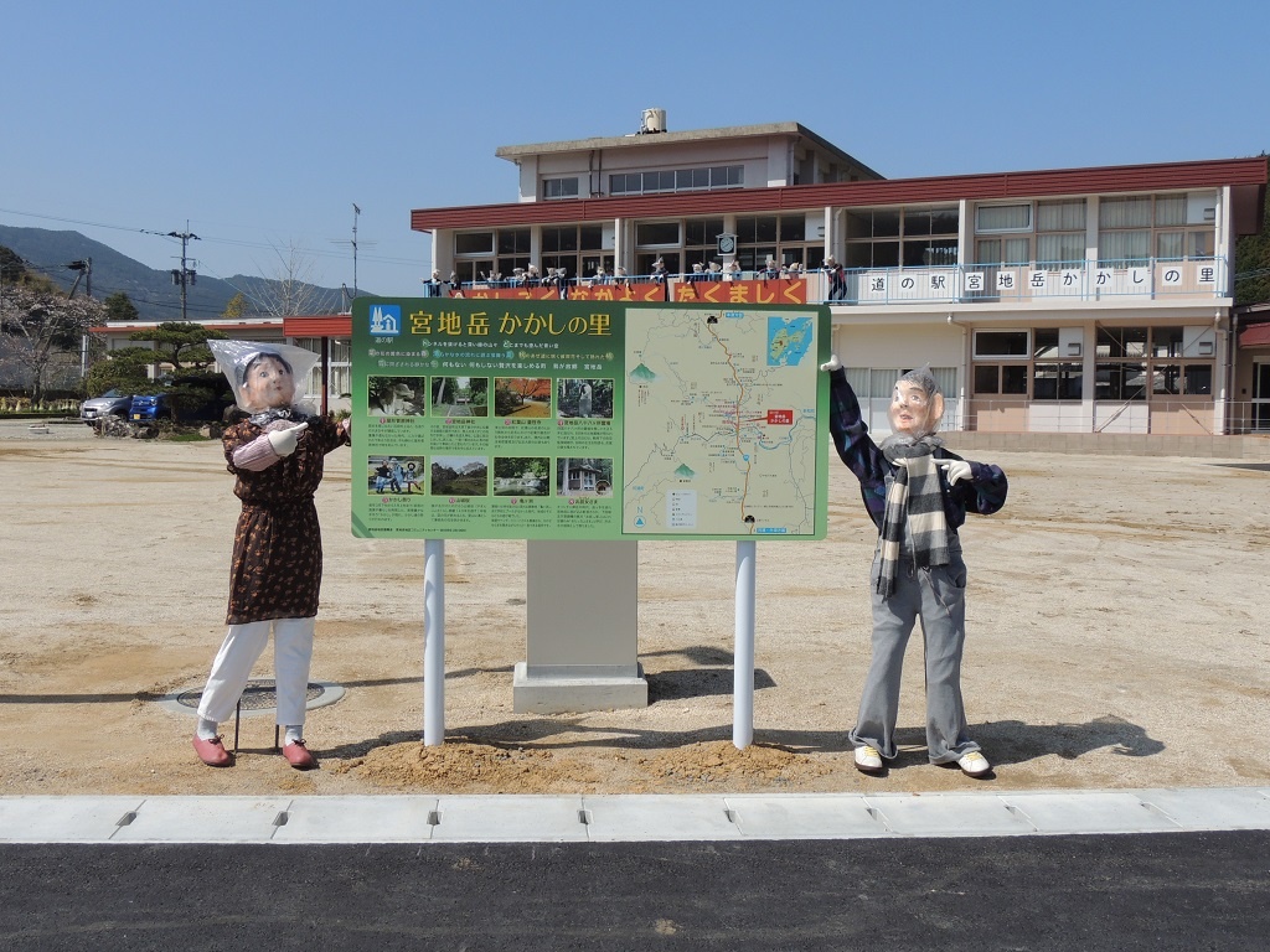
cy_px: 476
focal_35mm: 35
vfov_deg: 40.7
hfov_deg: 52.6
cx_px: 635
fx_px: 1284
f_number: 3.6
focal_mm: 6.2
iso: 100
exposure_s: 1/1600
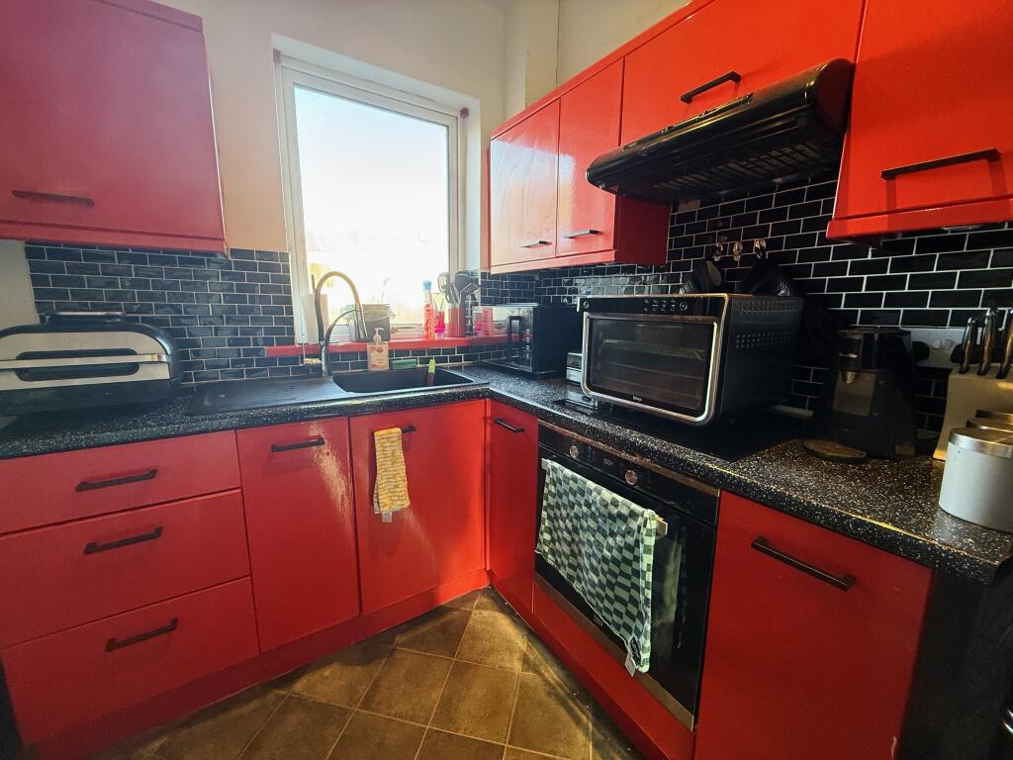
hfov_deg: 102.1
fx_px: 410
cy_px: 380
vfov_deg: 85.7
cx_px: 506
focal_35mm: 14
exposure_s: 1/100
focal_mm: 2.22
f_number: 2.2
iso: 400
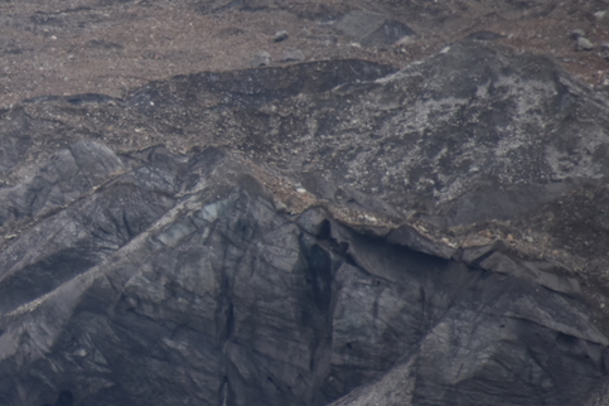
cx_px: -120
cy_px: 132
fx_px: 13448
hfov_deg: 2.6
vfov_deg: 1.7
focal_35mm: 795
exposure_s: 1/640
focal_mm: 300
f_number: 5.6
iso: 800
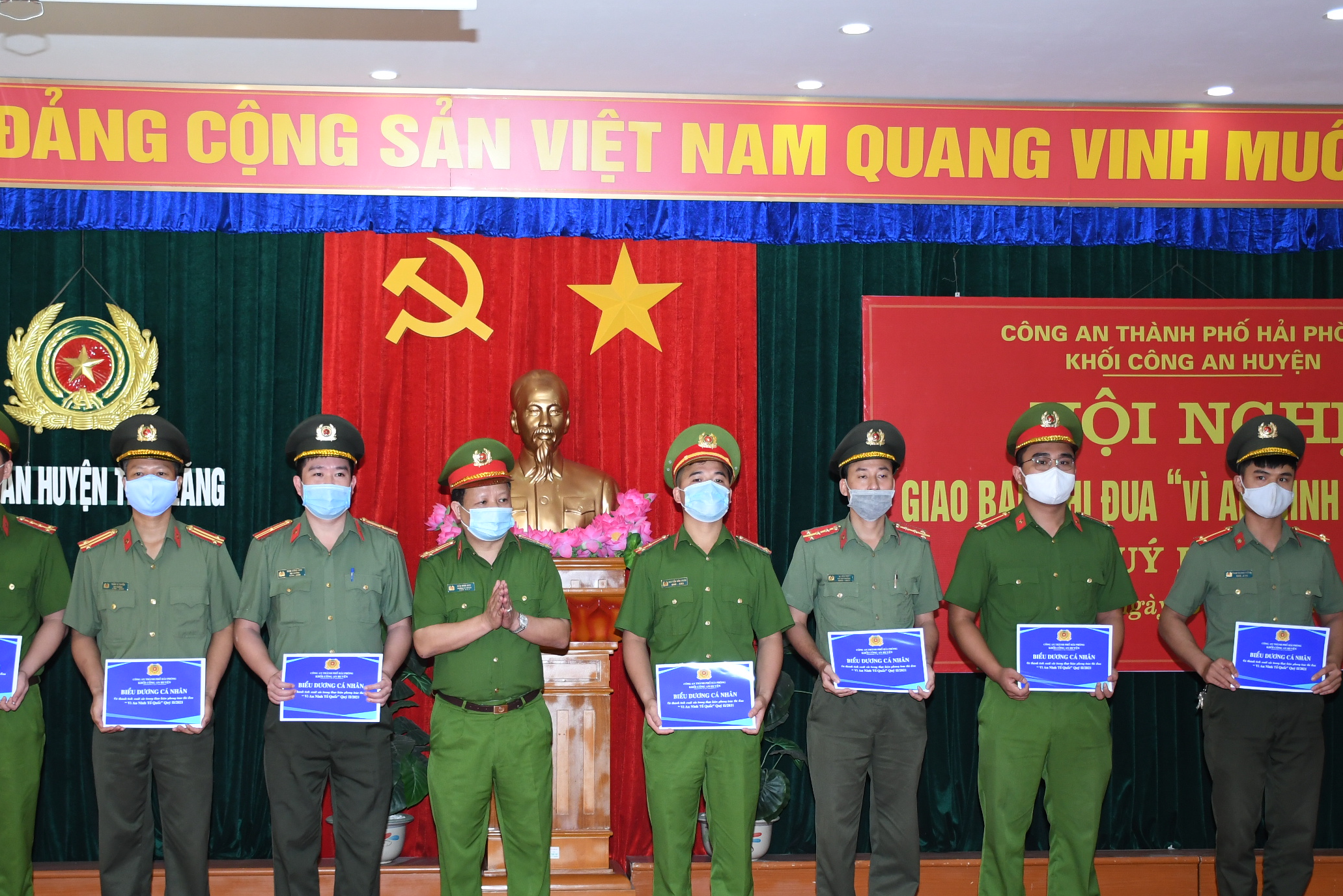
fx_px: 2040
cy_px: 545
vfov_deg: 24.7
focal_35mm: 55
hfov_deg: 36.4
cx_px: 656
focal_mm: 27
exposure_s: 1/200
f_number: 4
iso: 800
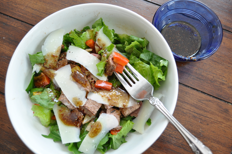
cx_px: 116
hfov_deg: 57.3
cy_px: 77
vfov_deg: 39.9
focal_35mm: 33
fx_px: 212
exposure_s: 1/80
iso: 400
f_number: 4.5
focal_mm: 22
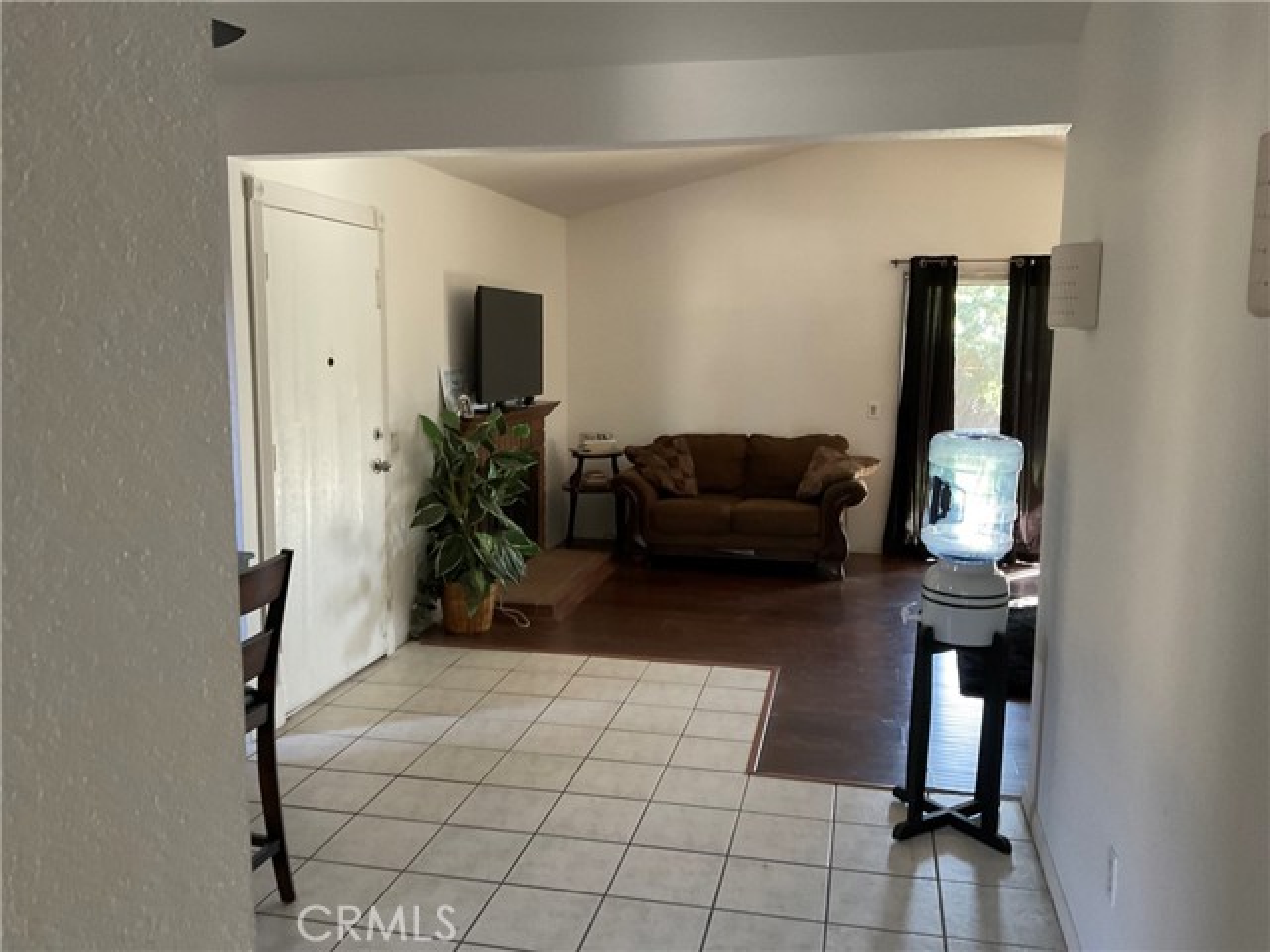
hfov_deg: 61.7
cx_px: 635
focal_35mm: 29
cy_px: 476
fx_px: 1064
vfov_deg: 48.2
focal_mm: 3
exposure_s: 1/40
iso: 200
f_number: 1.8
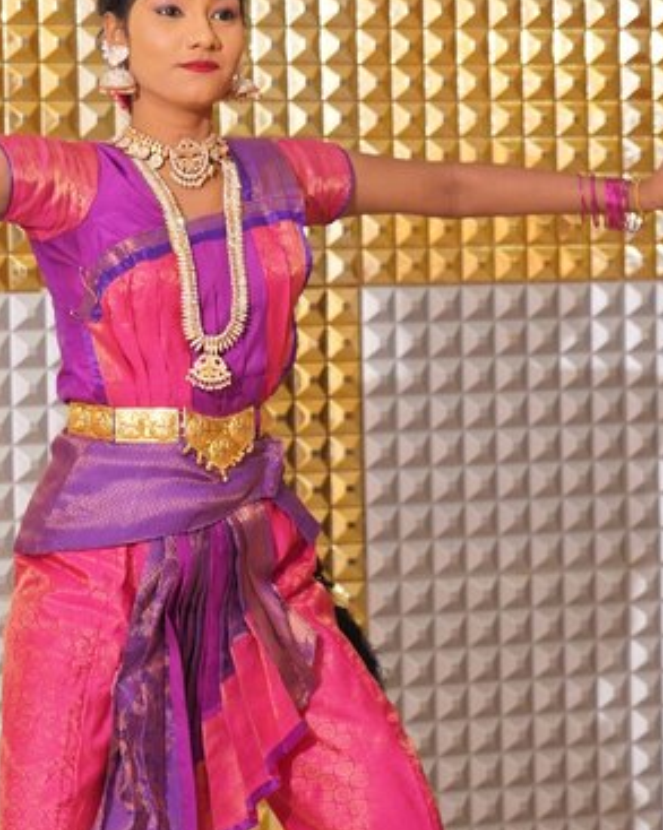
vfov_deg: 13.3
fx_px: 3561
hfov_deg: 10.6
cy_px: 486
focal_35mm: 145
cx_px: 268
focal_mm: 57
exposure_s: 1/320
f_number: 4
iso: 800
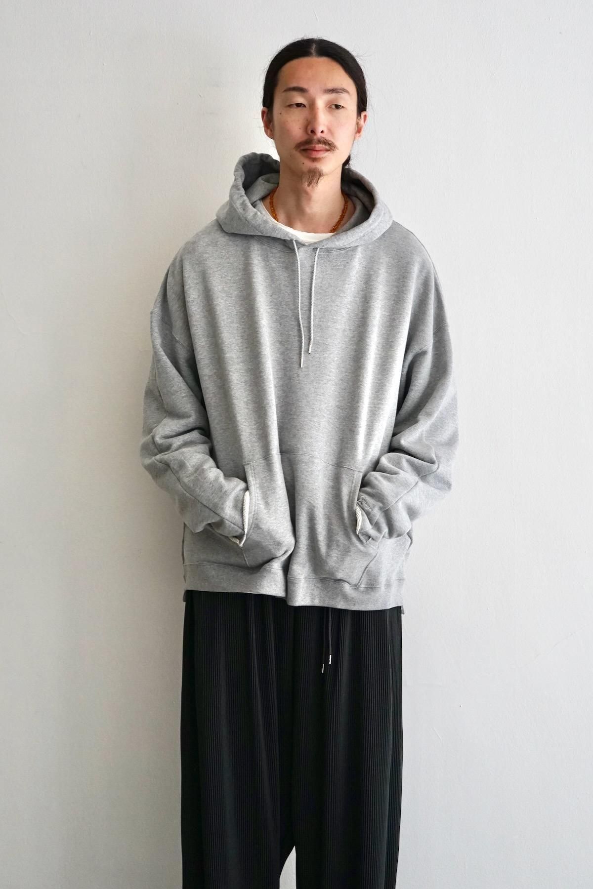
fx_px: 1334
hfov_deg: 25.1
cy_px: 444
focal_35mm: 54
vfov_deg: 36.9
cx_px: 296
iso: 1250
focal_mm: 54
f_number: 5
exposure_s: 1/160
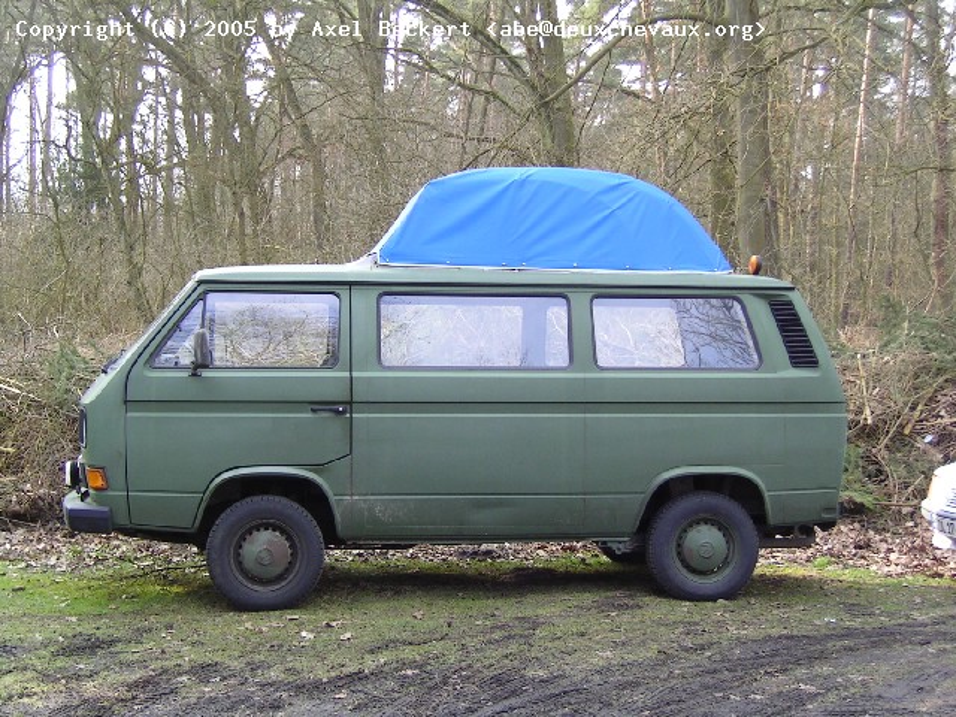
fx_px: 1519
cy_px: 358
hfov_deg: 34.9
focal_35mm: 55
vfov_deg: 26.6
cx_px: 478
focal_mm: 8.6
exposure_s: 1/79.4
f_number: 3.5
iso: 57
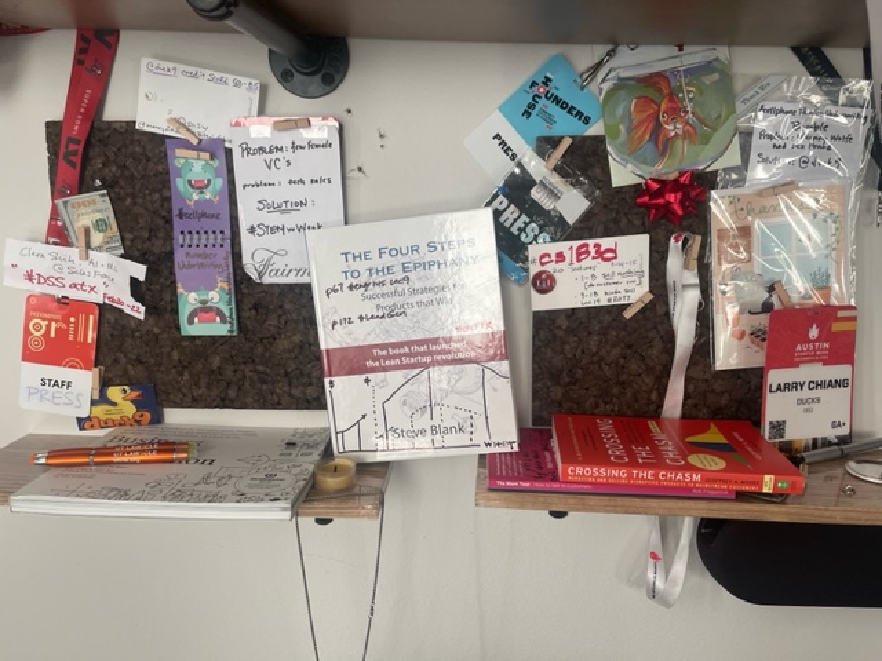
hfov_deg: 67.3
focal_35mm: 26
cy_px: 330
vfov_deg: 53.1
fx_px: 662
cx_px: 441
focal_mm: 5.1
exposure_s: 1/113
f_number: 1.6
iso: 125
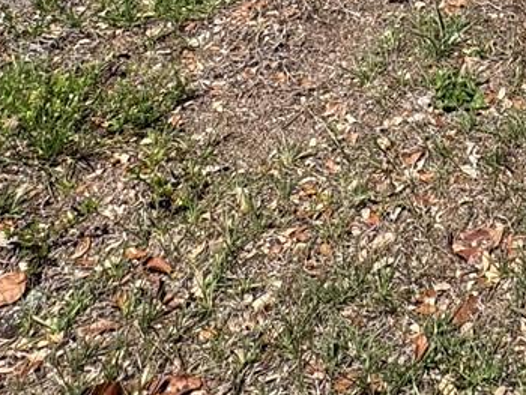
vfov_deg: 17.2
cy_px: -383
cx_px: 532
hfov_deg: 28.3
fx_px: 973
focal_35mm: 64
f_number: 2.2
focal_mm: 2.22
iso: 40
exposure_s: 1/1395
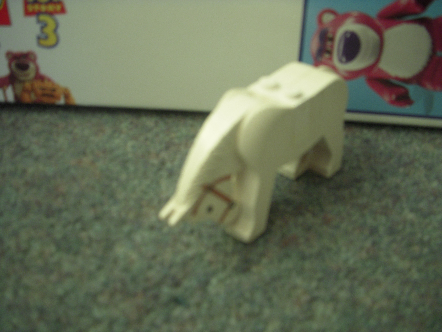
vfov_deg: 37.7
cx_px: 221
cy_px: 166
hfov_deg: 49.0
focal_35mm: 38
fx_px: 485
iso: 200
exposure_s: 1/13
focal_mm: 6.3
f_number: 3.3
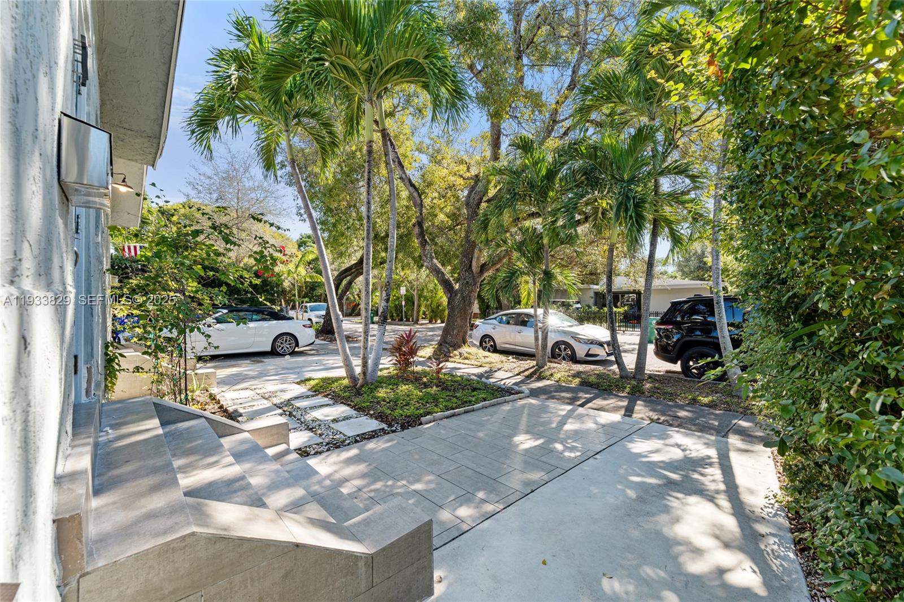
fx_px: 351
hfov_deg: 104.3
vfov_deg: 81.2
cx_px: 452
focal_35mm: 14
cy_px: 301
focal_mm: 14
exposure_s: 1/10
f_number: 9
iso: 100
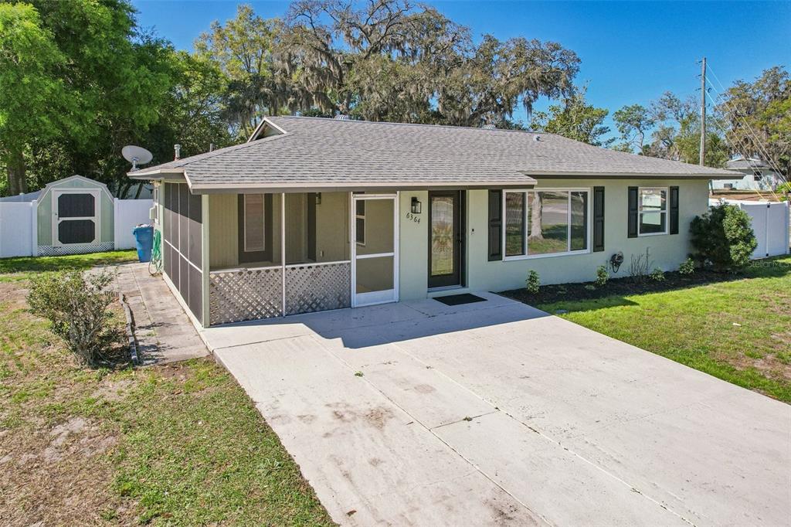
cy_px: 264
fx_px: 483
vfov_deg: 57.2
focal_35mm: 22
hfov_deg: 78.6
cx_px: 396
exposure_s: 1/2500
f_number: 2.8
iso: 100
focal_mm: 8.4
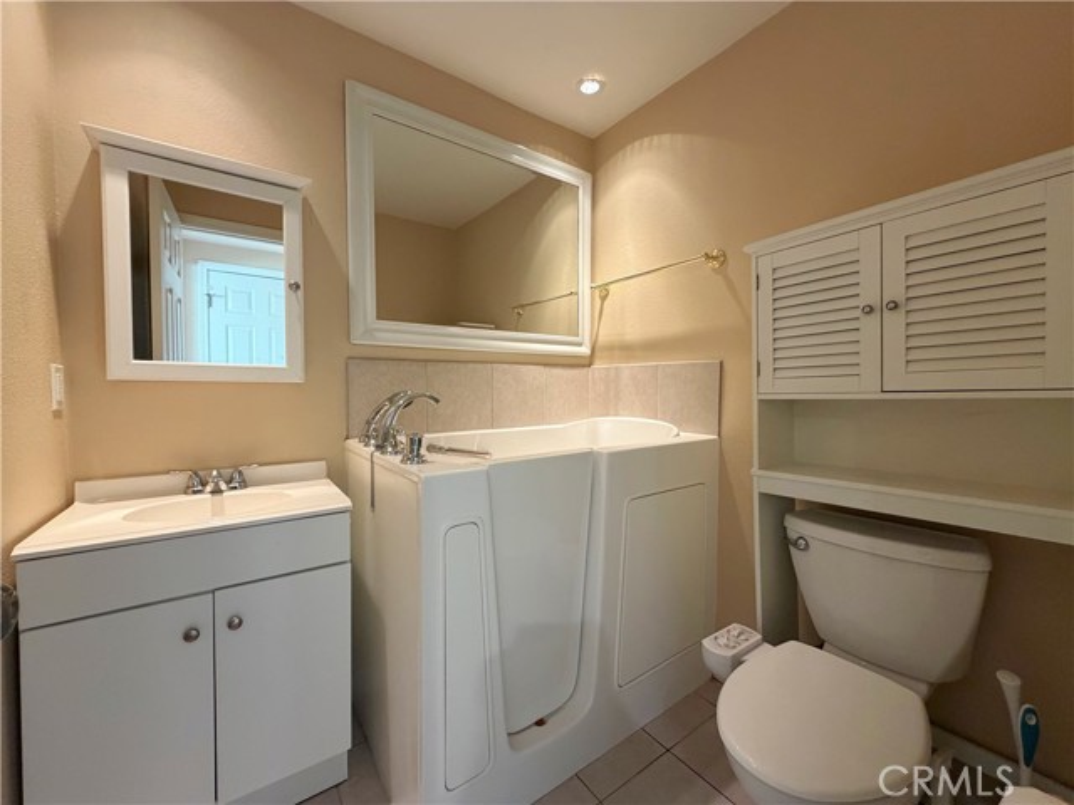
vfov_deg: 85.7
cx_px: 537
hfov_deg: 102.1
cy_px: 402
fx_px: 434
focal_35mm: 14
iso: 320
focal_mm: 2.22
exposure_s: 1/60
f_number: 2.2
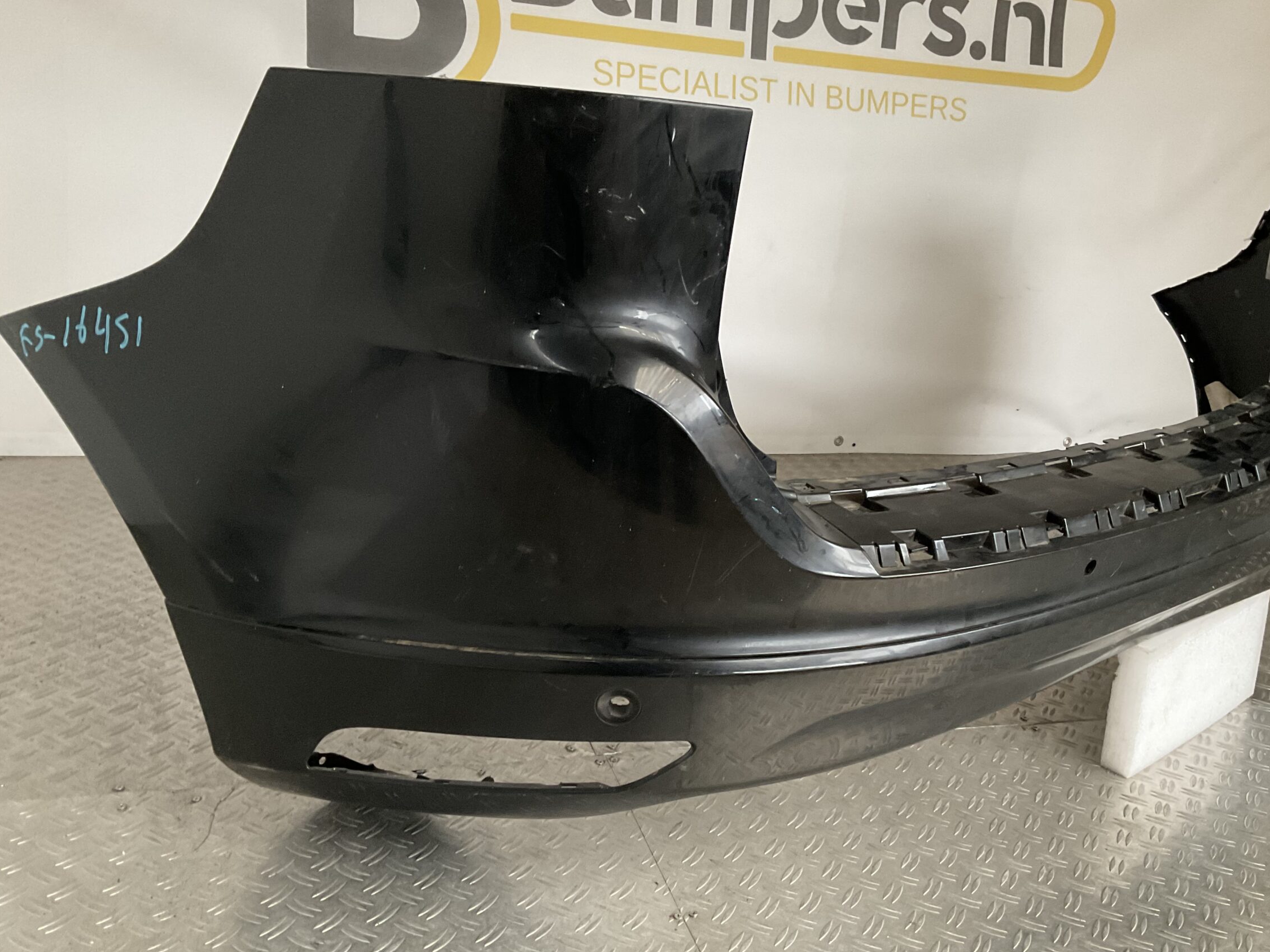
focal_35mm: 33
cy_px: 506
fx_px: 1211
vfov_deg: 42.9
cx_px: 703
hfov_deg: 55.2
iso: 250
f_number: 1.8
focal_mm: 3
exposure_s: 1/50
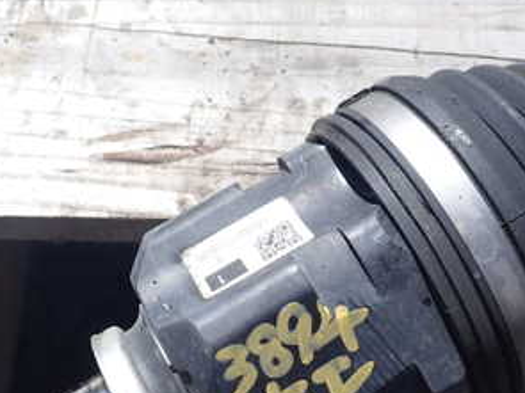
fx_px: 925
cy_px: 292
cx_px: 295
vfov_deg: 23.8
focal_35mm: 61
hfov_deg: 31.7
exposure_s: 1/800
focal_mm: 5.4
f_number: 3.2
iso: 100
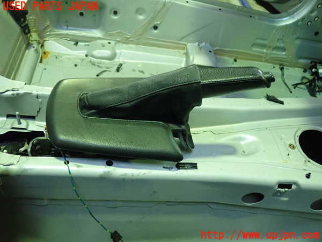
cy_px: 121
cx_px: 161
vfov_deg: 46.8
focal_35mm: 30
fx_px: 279
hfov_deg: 60.0
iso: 800
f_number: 2.3
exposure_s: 1/40
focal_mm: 5.5
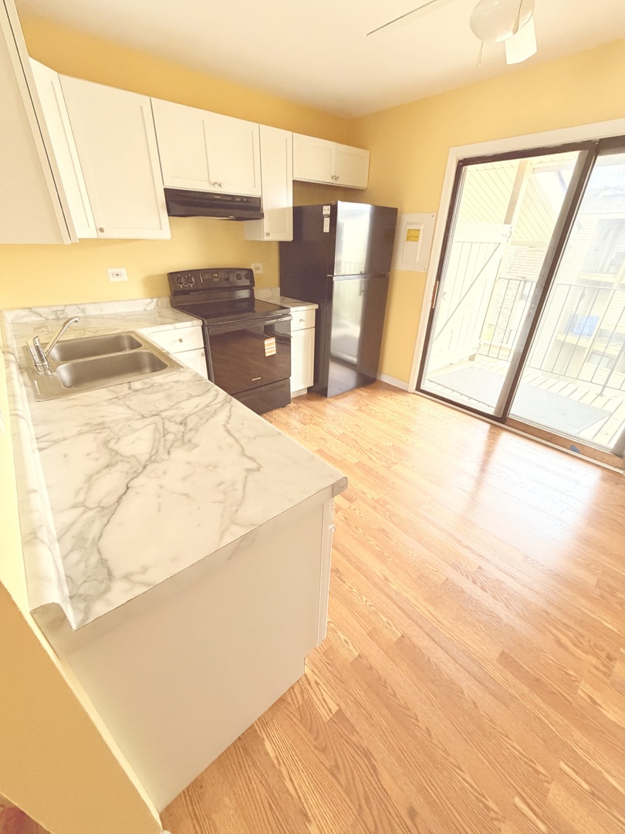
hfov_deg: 85.7
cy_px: 417
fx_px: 337
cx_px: 312
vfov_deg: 102.1
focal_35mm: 14
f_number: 2.2
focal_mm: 2.22
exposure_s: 1/94
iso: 320
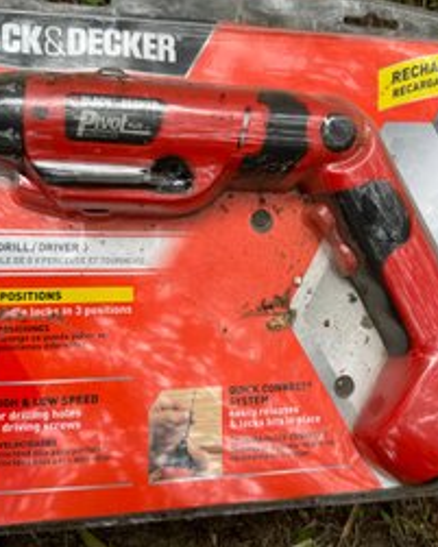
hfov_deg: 45.8
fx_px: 518
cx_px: 204
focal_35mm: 32
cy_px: 278
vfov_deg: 55.6
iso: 80
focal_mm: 6.76
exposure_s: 1/842
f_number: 1.78
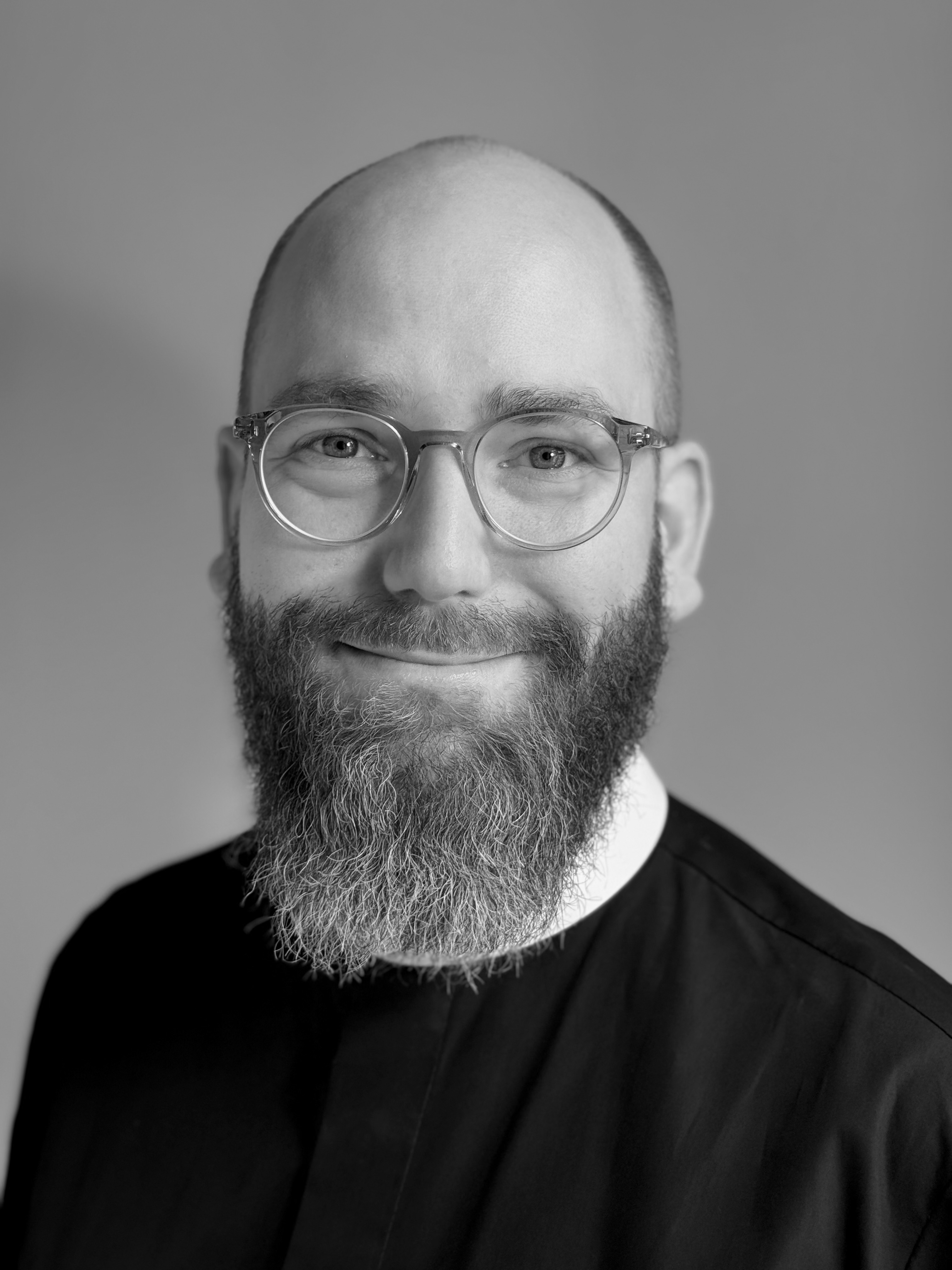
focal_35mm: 48
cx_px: 476
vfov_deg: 39.7
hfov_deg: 30.3
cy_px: 635
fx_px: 1760
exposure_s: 1/230
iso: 80
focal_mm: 6.76
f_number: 1.78
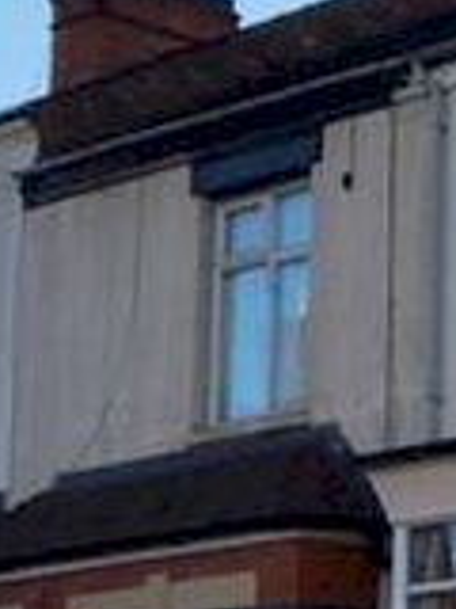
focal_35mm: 127
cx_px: 1129
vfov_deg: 15.4
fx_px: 2231
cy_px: 501
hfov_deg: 10.1
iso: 25
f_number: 2.2
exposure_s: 1/874
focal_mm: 4.15
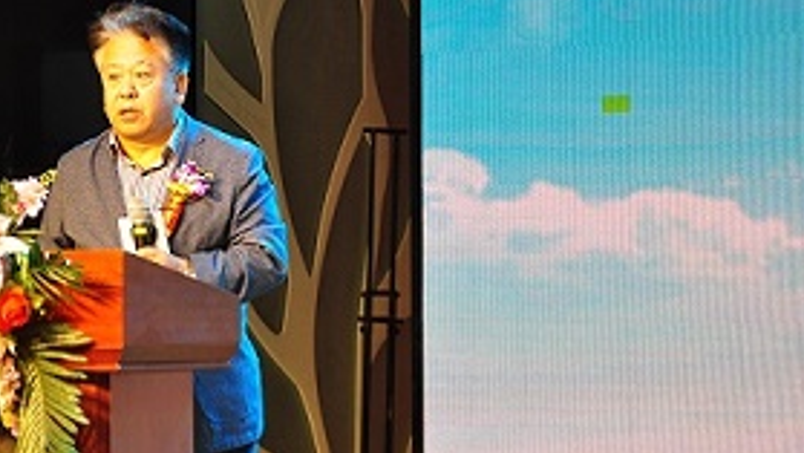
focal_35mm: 228
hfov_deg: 9.4
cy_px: 150
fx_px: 4861
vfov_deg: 5.3
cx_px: 274
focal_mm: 90
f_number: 5.6
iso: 560
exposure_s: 1/30
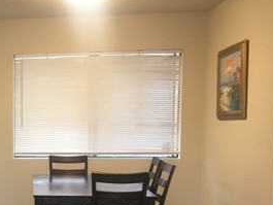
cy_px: 159
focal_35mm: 70
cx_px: -36
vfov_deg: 20.8
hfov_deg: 25.5
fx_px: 552
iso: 80
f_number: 2.2
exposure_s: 1/30
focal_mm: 4.15
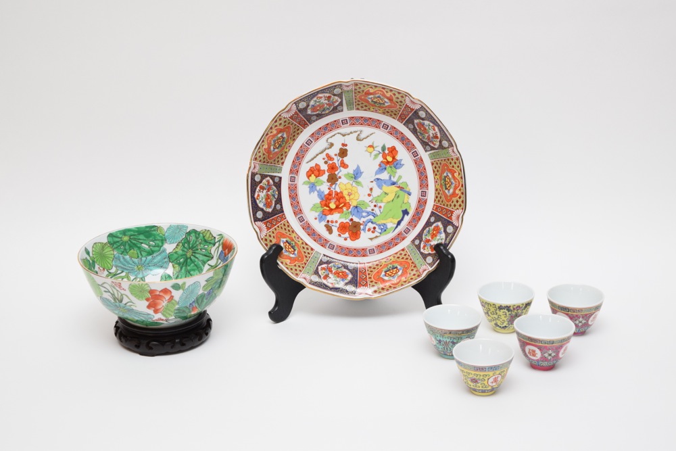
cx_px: 338
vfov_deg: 16.6
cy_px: 226
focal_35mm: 82
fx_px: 1549
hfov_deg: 24.6
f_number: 5.6
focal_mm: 55
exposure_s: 1/80
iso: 800
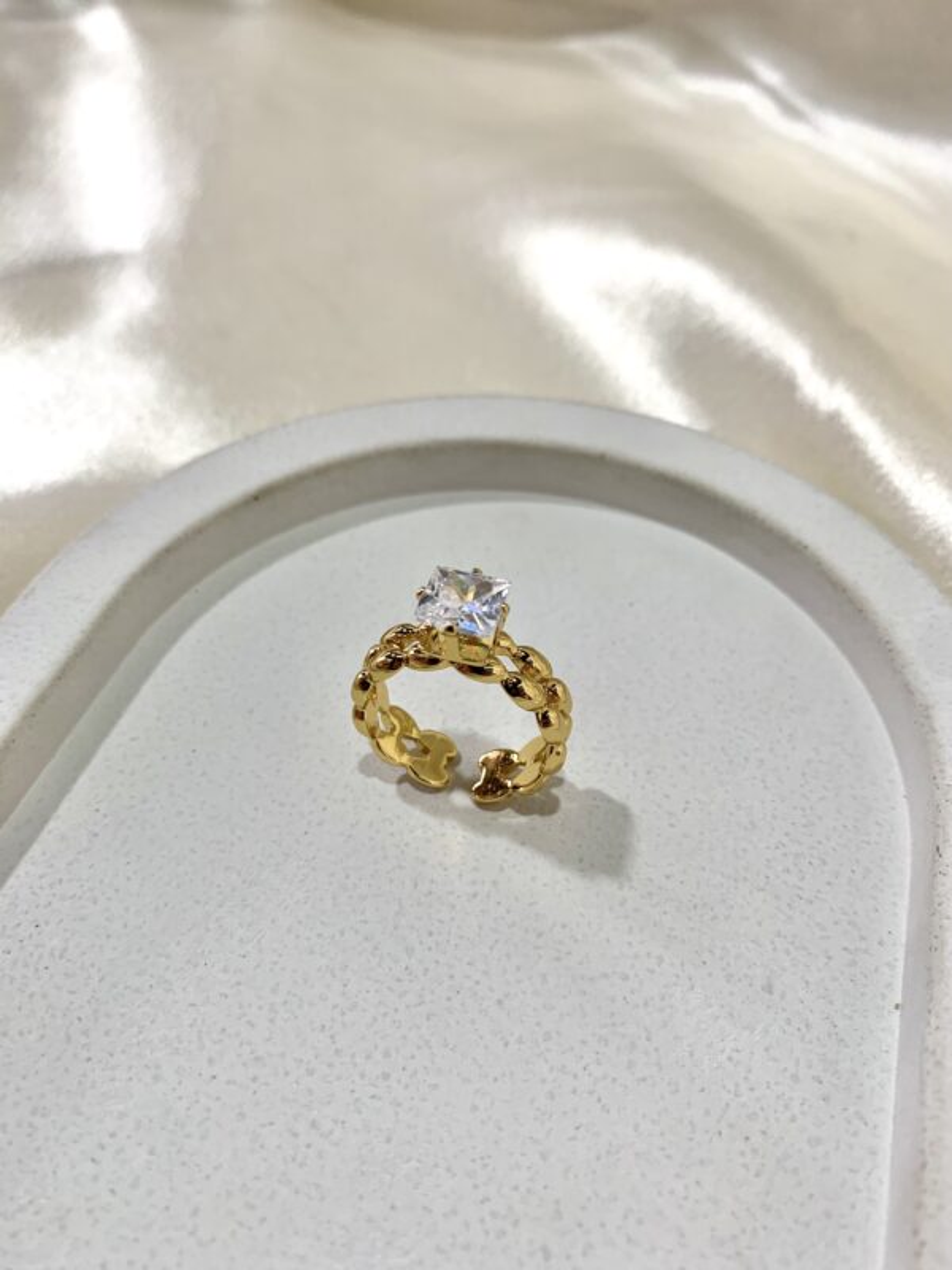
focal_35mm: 26
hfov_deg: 53.1
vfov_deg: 67.3
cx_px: 476
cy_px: 635
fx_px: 953
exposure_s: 1/100
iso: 100
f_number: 1.8
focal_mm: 4.25
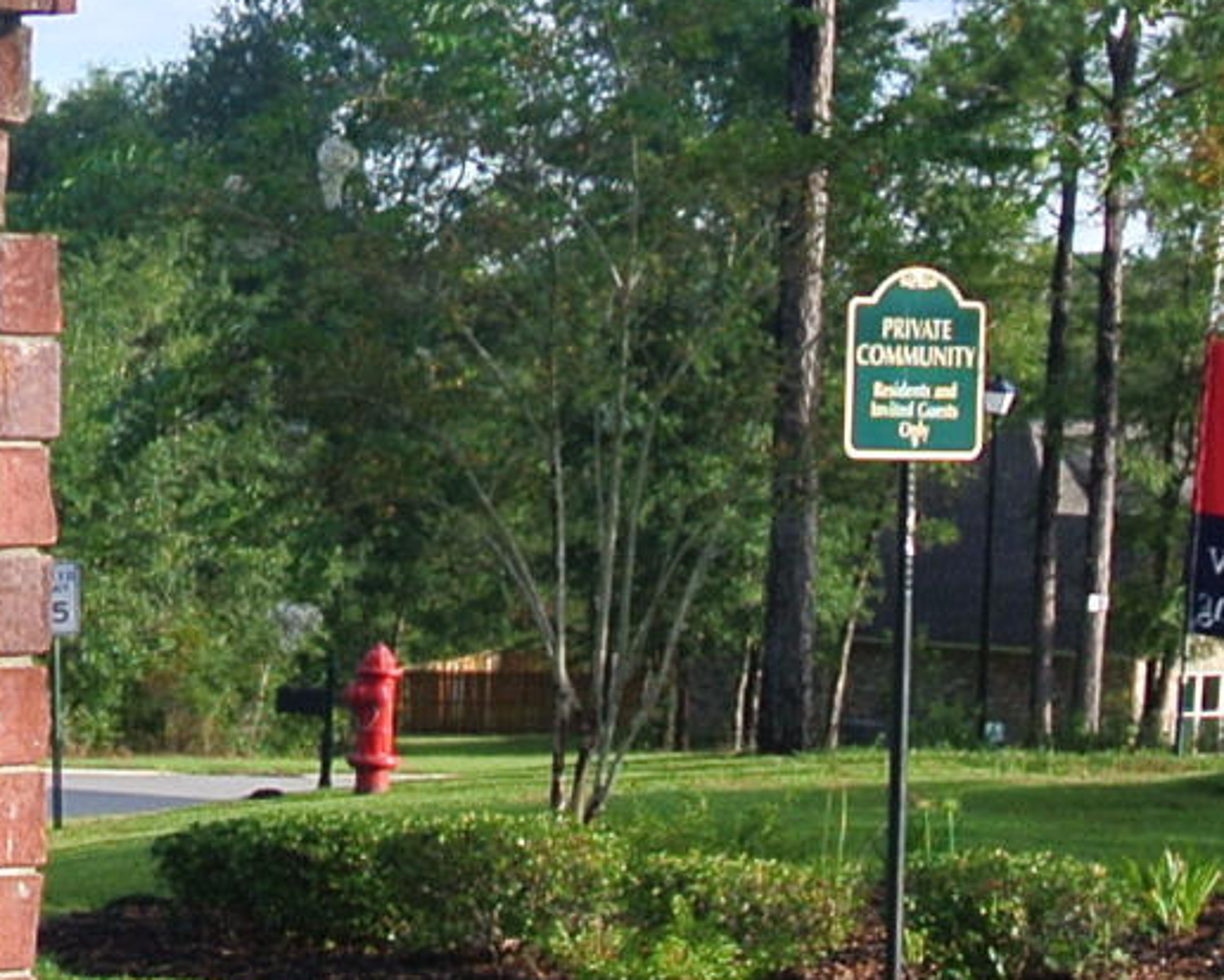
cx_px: -135
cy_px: 1163
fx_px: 5326
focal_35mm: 147
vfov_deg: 10.3
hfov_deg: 12.9
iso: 100
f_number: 4
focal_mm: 10
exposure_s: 1/320
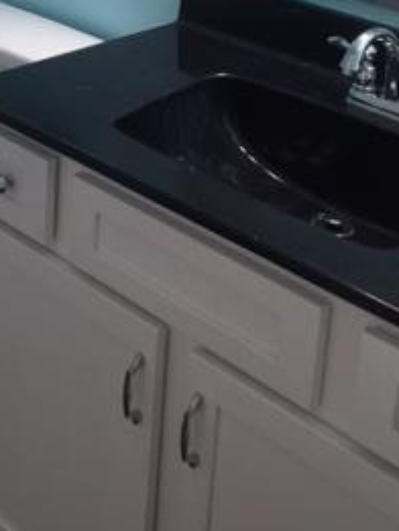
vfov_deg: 25.4
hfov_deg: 20.2
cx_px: 10
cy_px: -51
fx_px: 1090
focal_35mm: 71
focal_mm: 4.15
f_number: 2.2
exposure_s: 1/30
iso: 100
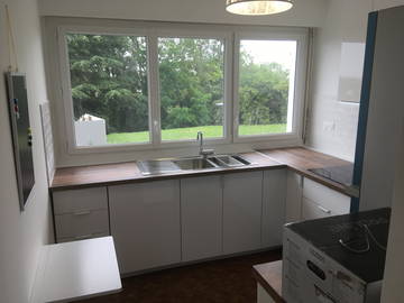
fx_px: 338
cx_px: 202
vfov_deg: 48.2
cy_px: 152
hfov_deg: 61.7
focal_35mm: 29
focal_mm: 4.15
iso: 25
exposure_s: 1/117
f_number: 2.2
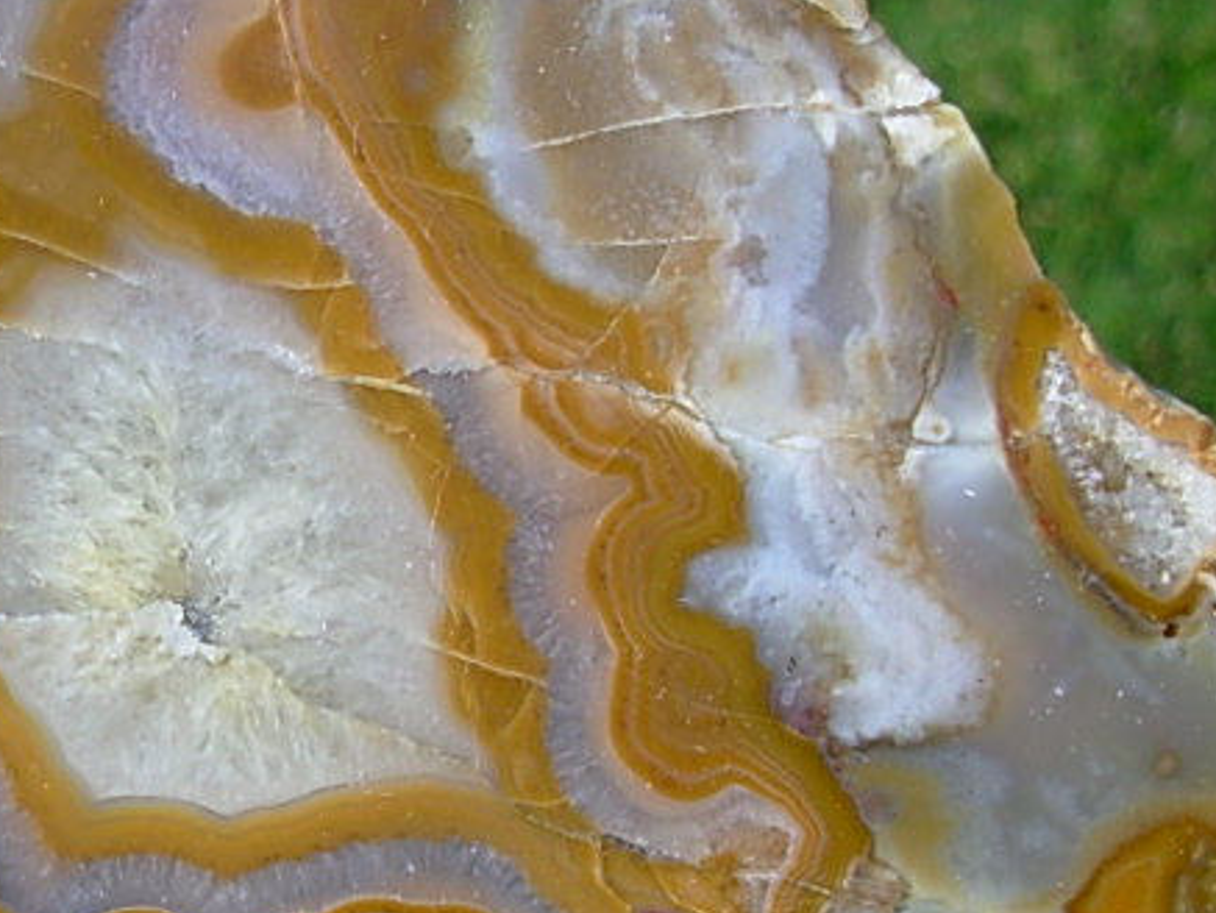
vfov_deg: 16.6
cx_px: 203
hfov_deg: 21.7
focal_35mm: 89
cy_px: 501
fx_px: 3127
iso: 50
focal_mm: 6.3
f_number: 2.9
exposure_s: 1/313
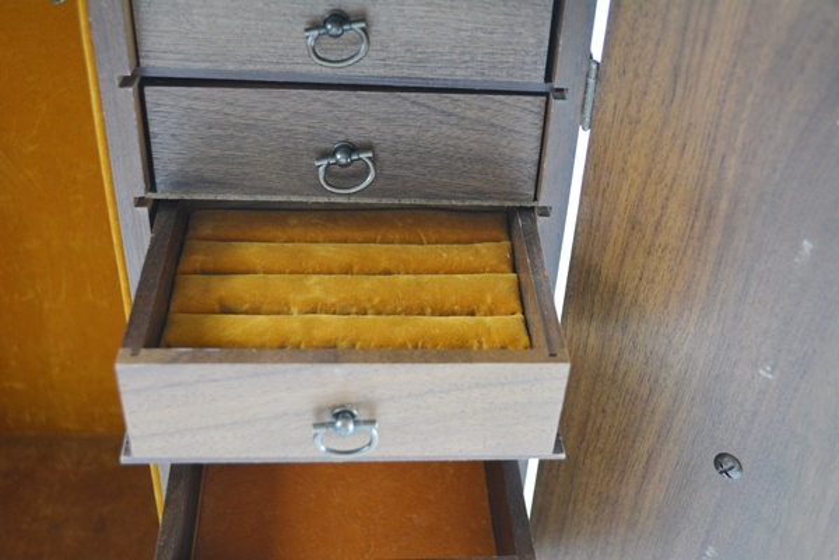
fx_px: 1014
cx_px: 420
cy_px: 280
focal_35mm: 44
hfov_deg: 45.0
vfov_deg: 30.8
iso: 800
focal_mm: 29
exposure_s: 1/50
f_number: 4.5
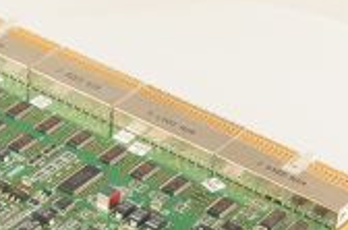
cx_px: -66
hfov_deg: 11.3
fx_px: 1725
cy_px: 318
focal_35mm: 179
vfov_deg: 7.5
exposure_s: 1/160
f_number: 13
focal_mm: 50
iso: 1600
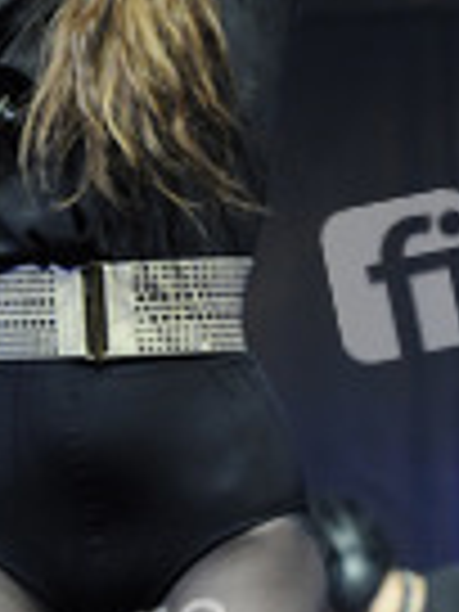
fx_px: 7479
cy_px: 32
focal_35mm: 423
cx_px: 144
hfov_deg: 3.5
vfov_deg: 4.7
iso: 3200
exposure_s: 1/250
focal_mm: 150
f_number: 5.6
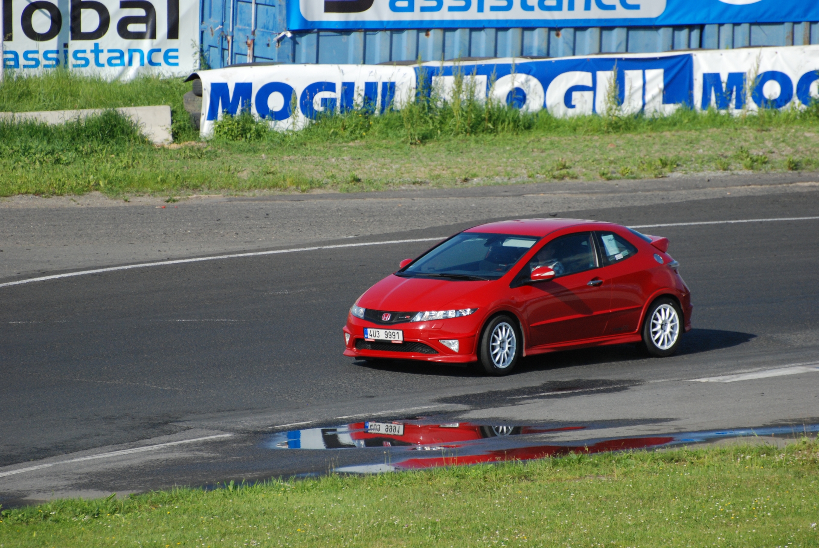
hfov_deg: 4.6
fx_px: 10249
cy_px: 274
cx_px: 410
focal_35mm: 450
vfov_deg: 3.1
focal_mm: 300
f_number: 5.6
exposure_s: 1/1600
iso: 400
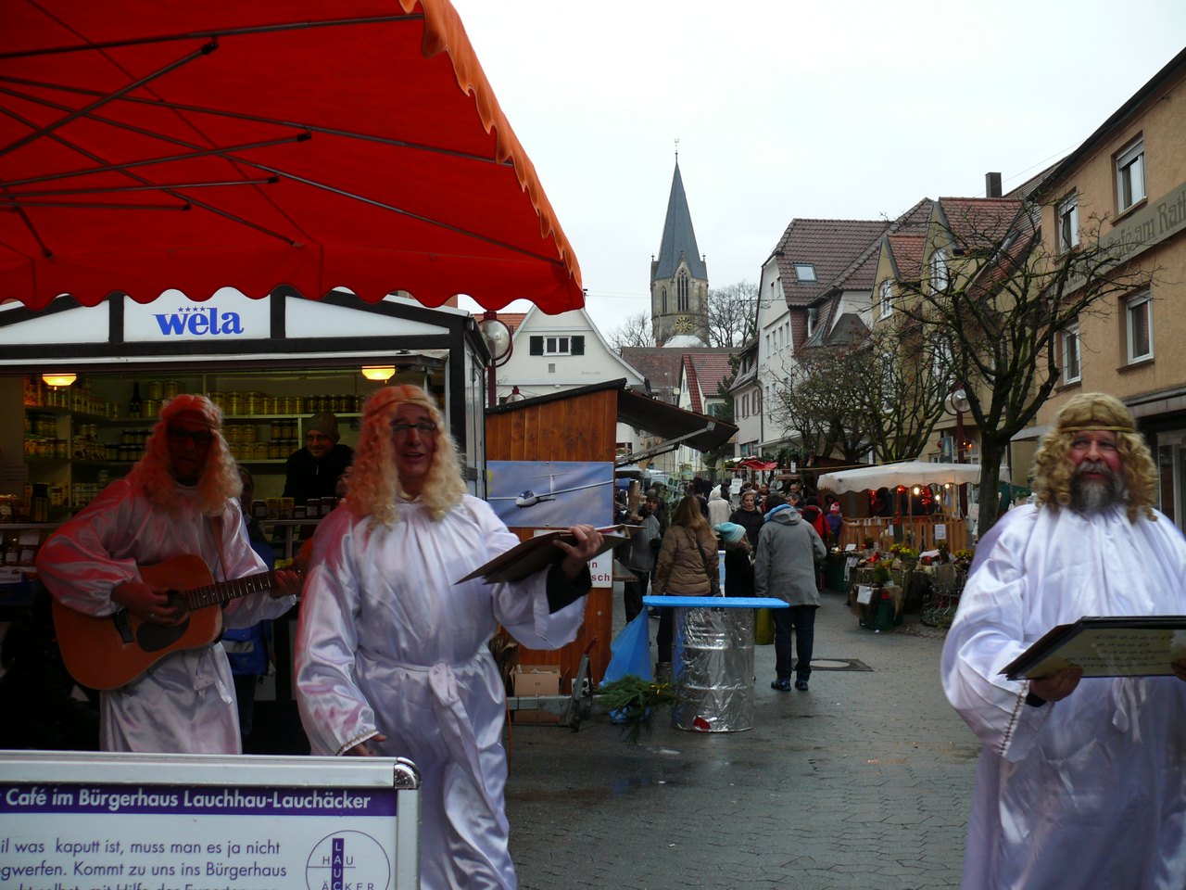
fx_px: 1199
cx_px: 593
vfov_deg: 40.7
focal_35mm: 35
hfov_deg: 52.6
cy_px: 445
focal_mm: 7.4
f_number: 2.8
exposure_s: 1/80
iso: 100
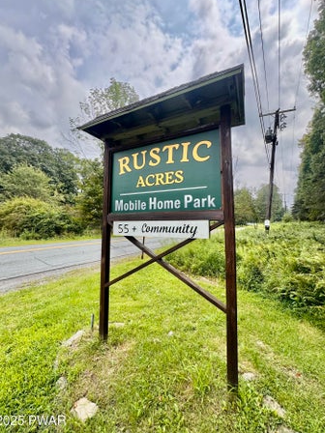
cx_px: 159
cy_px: 210
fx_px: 188
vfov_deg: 98.1
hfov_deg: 81.7
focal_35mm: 15
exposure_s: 1/693
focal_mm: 2.22
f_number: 2.2
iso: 50
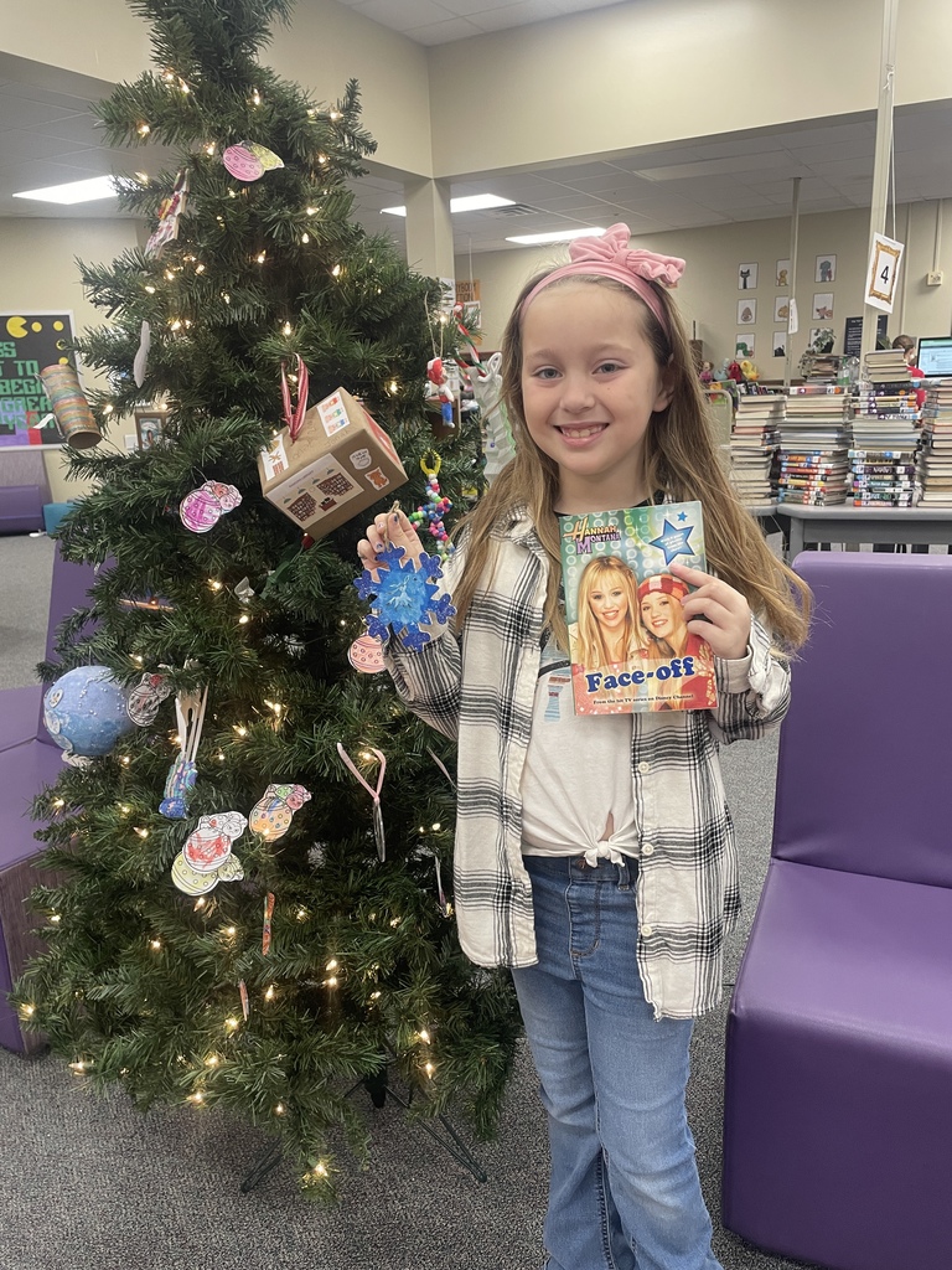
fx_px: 953
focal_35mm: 26
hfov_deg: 53.1
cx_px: 476
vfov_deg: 67.3
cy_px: 635
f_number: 1.6
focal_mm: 4.2
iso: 100
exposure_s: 1/60
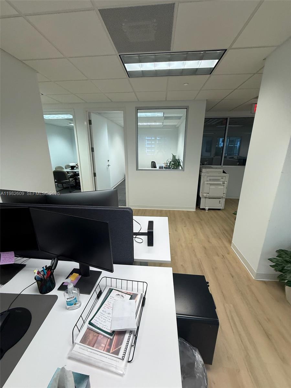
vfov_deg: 102.1
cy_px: 194
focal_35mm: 14
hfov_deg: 85.7
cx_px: 146
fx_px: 157
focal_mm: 2.22
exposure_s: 1/120
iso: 125
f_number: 2.2
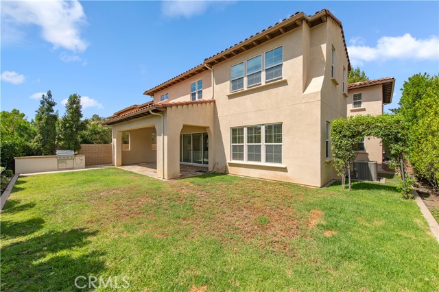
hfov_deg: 104.3
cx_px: 220
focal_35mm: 14
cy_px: 146
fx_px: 171
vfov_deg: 81.1
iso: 100
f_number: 7.1
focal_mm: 14
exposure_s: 1/500
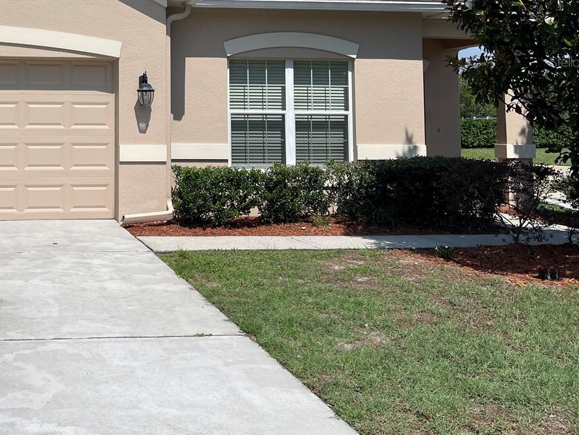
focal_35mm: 47
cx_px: 88
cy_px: 62
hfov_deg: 38.4
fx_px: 786
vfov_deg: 29.8
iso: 32
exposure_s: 1/6250
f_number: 1.6
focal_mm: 5.1
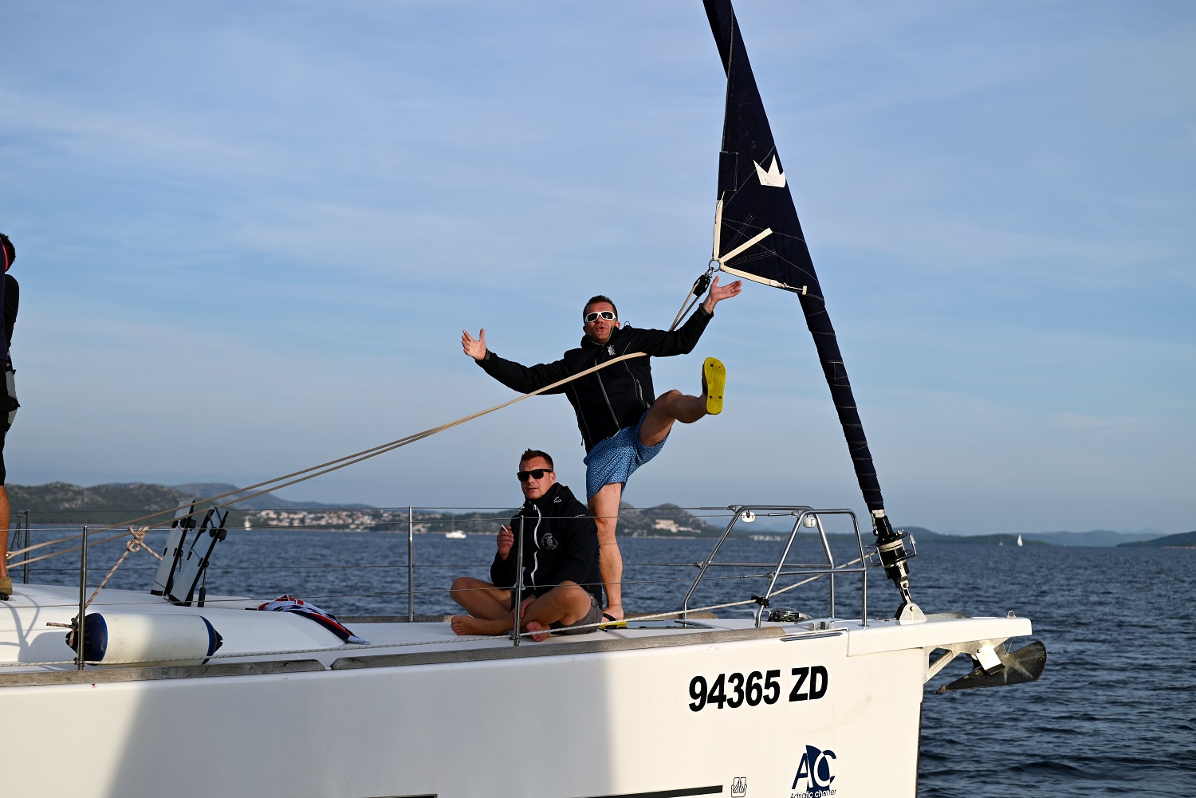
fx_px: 2326
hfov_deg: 28.8
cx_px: 598
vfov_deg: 19.5
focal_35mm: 70
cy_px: 399
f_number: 6.3
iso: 100
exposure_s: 1/640
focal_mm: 70
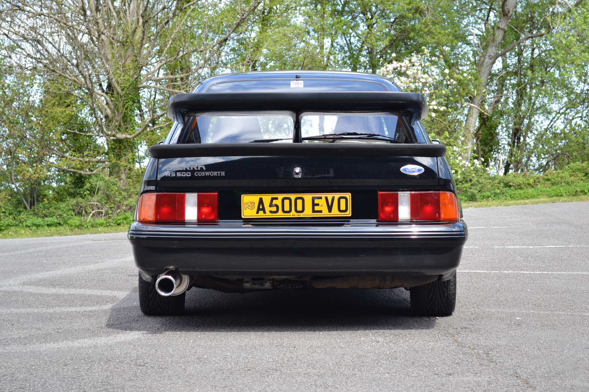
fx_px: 1350
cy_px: 196
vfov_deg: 16.6
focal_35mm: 82
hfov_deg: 24.6
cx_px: 294
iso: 400
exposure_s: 1/400
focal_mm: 55
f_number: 5.6
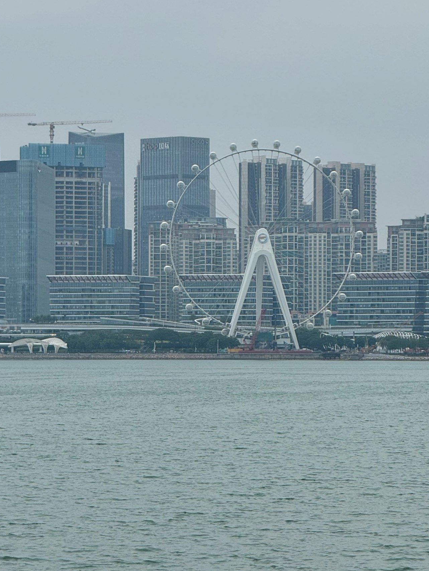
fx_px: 3155
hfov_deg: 7.8
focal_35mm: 191
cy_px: 286
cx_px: 235
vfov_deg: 10.4
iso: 50
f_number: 2.8
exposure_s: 1/289
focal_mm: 15.66
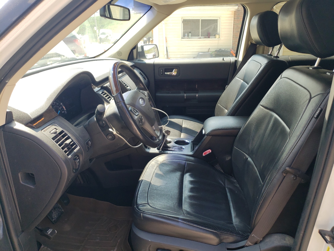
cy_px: 126
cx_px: 167
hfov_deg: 67.3
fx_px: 251
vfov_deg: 53.1
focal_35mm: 26
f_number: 1.5
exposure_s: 1/435
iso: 50
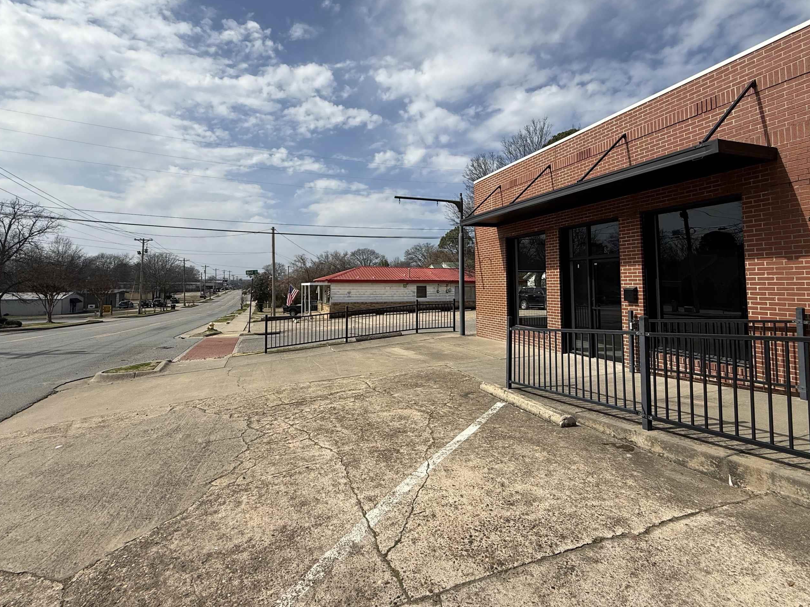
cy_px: 265
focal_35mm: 17
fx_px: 398
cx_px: 407
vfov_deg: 74.4
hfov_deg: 91.0
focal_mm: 2.22
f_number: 2.2
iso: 50
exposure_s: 1/3460
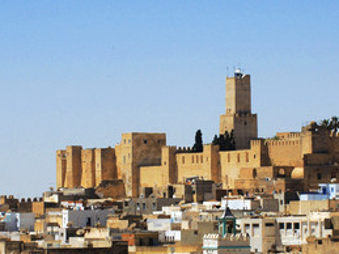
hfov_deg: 8.3
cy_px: 141
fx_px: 2339
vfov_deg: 6.2
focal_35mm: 239
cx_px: 190
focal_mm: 102
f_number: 8
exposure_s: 1/640
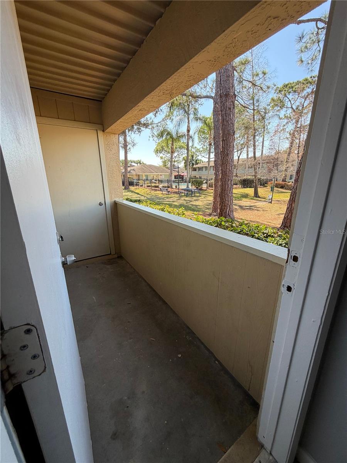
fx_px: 187
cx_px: 174
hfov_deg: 85.7
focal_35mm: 14
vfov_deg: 102.1
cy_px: 232
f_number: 2.2
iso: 50
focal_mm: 2.22
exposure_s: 1/232
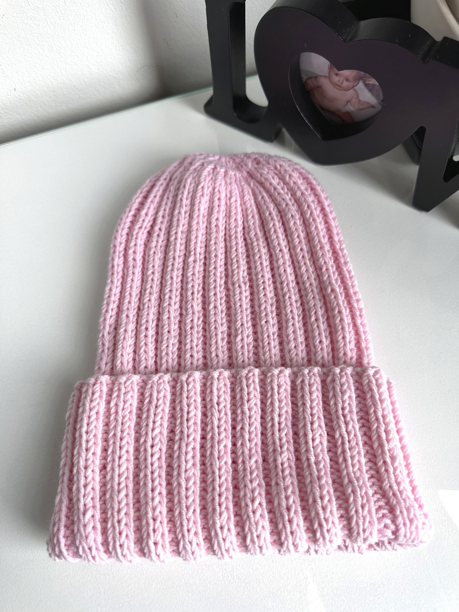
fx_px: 424
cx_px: 230
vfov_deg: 71.6
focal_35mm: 24
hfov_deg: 56.8
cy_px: 306
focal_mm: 6.86
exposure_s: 1/132
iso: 64
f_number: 1.78
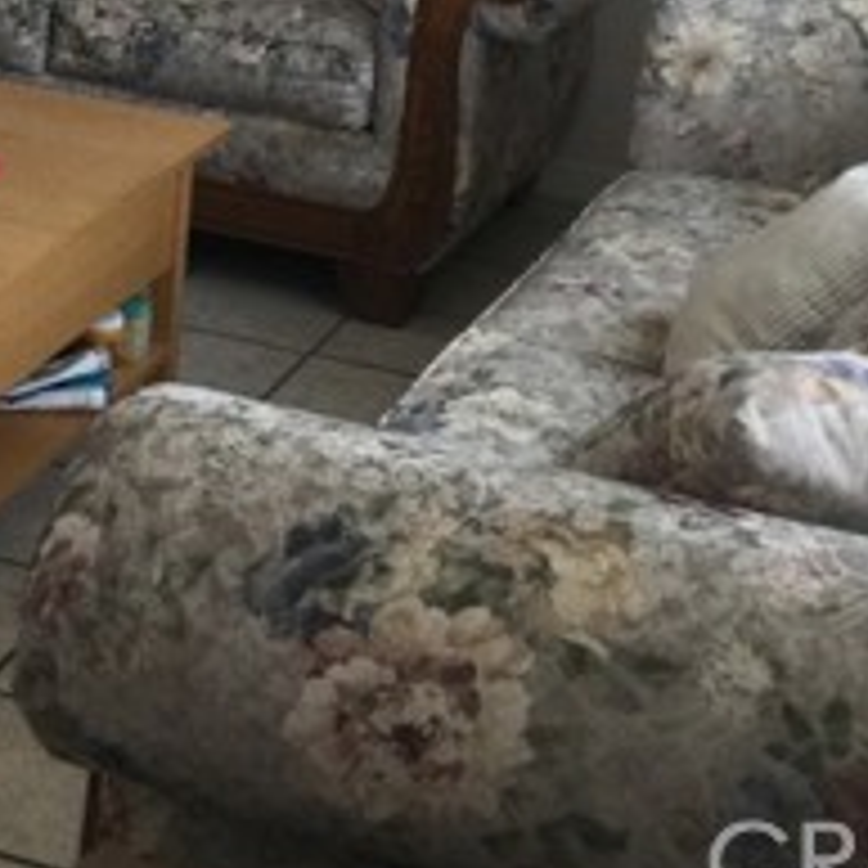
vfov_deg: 18.2
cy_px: -153
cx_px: 229
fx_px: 2582
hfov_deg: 19.0
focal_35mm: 91
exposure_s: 1/30
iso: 25
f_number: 2.4
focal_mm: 3.3
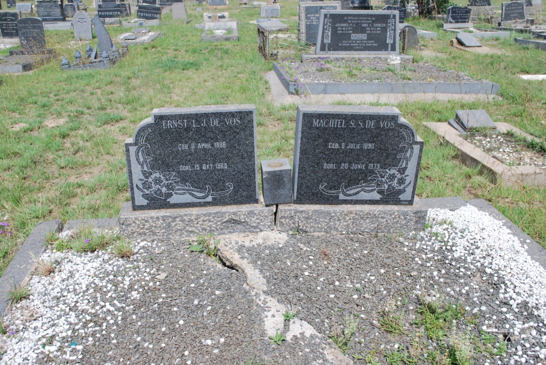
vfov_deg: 37.0
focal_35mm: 36
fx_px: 547
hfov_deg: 53.1
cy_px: 182
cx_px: 273
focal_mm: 24
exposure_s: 1/250
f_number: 8
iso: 100
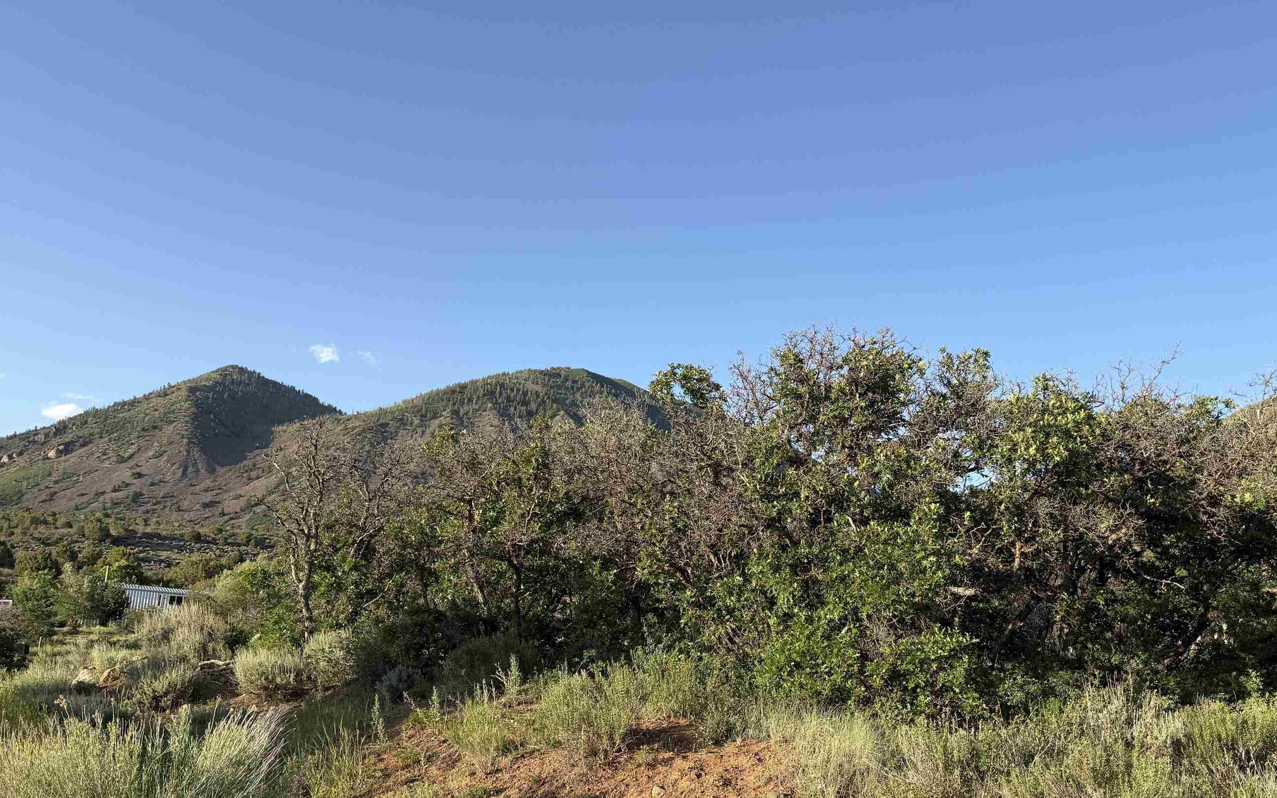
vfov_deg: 41.6
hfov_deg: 62.7
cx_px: 719
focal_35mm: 30
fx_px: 1044
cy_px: 493
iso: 80
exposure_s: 1/1618
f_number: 1.78
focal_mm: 6.76
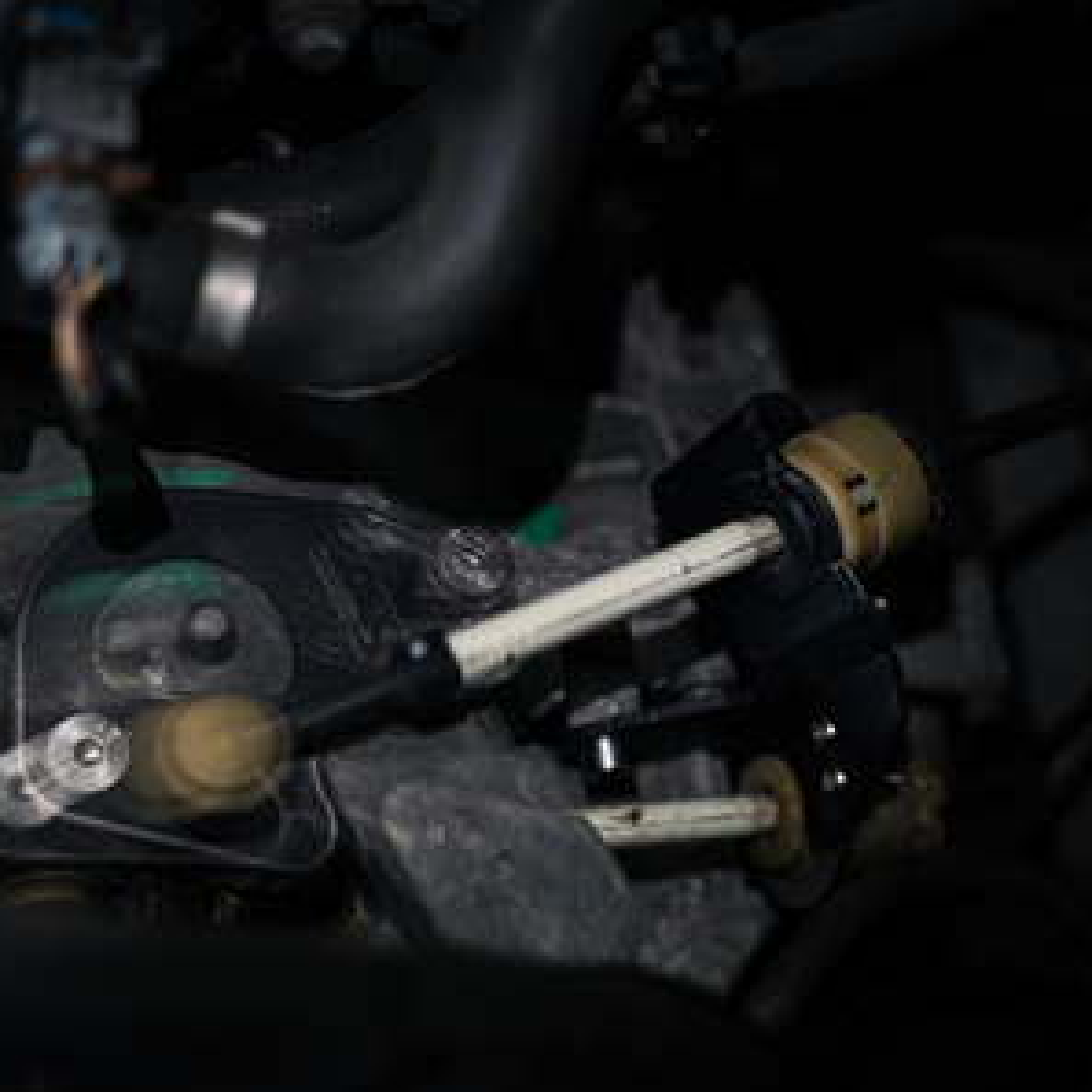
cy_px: 548
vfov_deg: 34.4
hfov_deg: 34.4
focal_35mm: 49
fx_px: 1763
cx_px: 489
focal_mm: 38.3
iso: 100
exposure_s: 1/5
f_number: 2.8
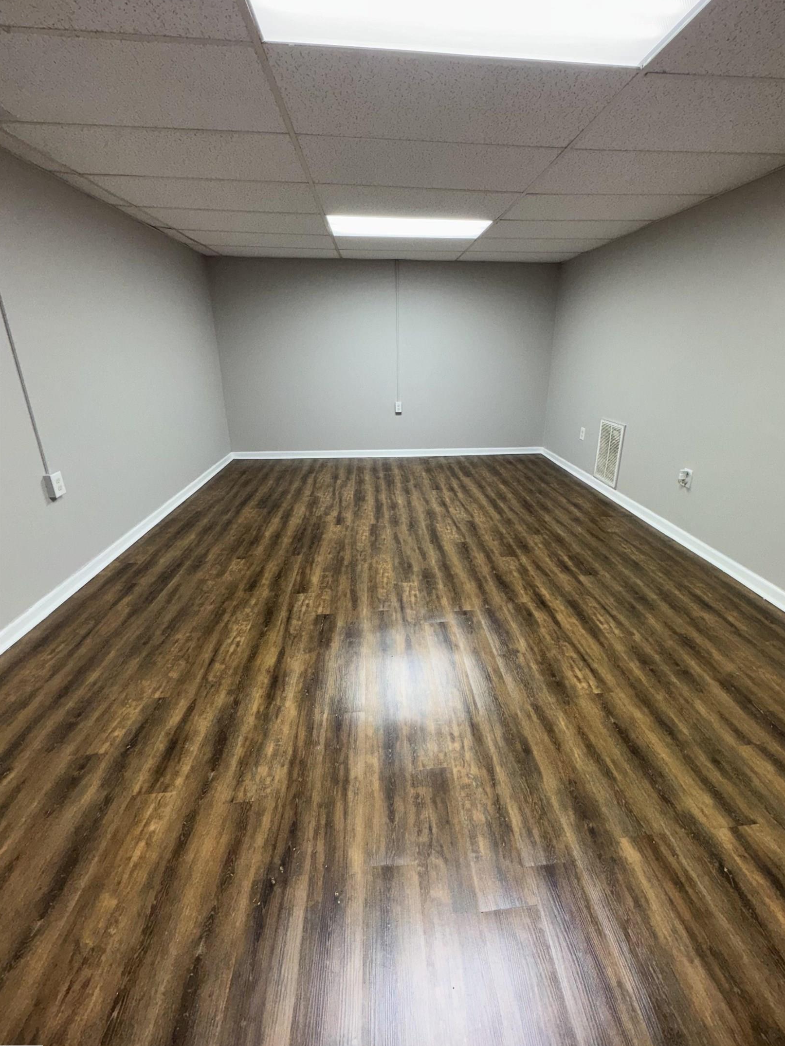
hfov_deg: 81.7
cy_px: 500
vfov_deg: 98.1
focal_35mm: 15
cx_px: 419
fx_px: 453
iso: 80
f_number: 2.2
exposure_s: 1/121
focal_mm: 2.22
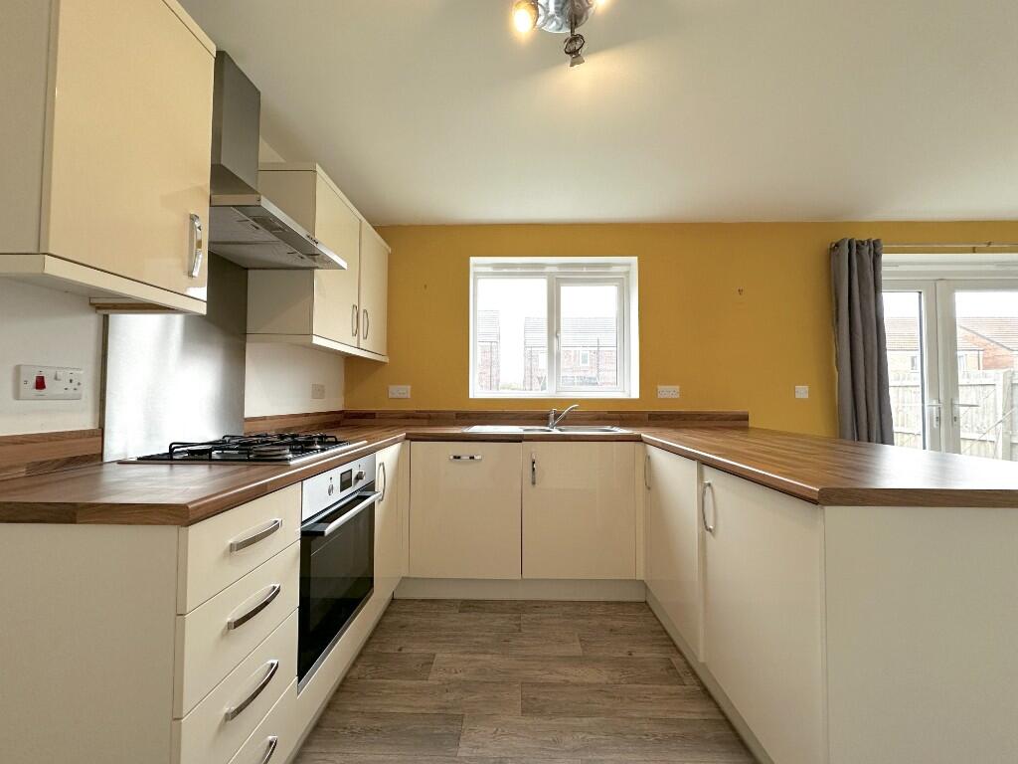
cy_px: 382
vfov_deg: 85.7
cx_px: 509
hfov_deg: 102.1
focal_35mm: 14
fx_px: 412
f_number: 2.2
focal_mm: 2.22
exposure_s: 1/99
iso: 100
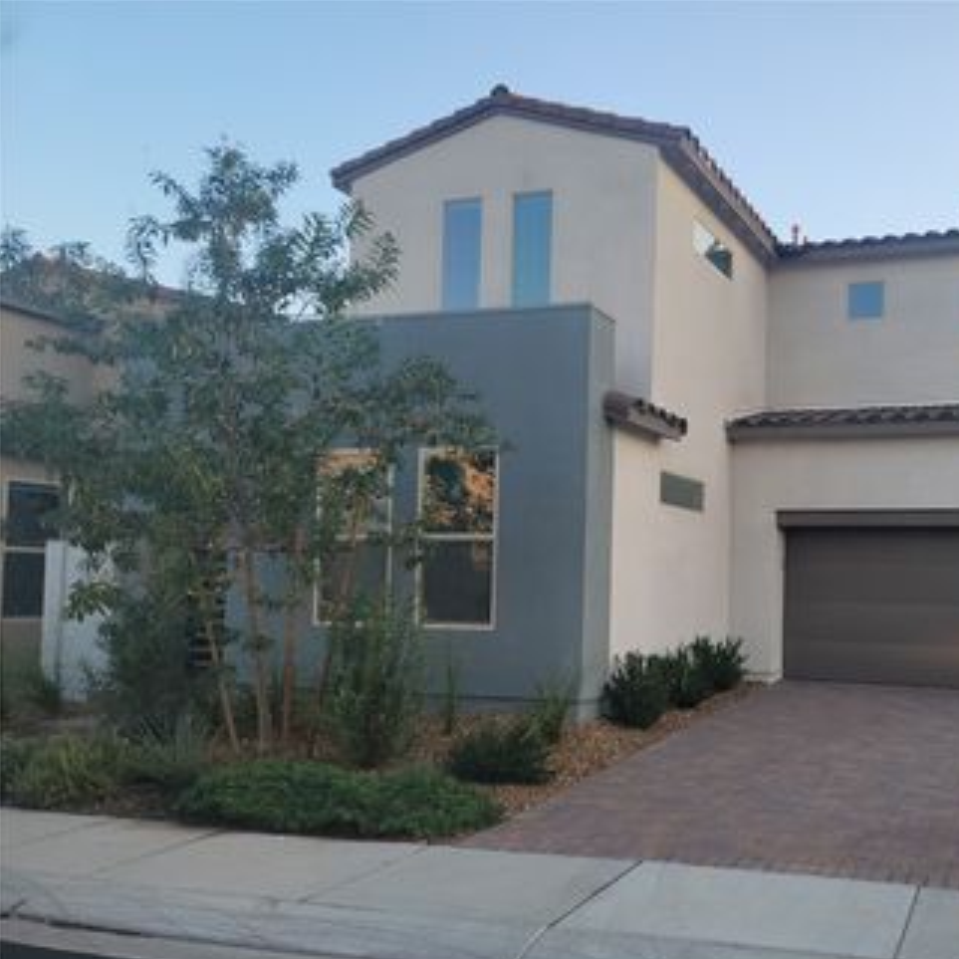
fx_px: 1034
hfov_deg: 47.5
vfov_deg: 49.5
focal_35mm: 33
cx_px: 744
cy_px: 557
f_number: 1.8
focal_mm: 6.7
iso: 16
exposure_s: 1/131
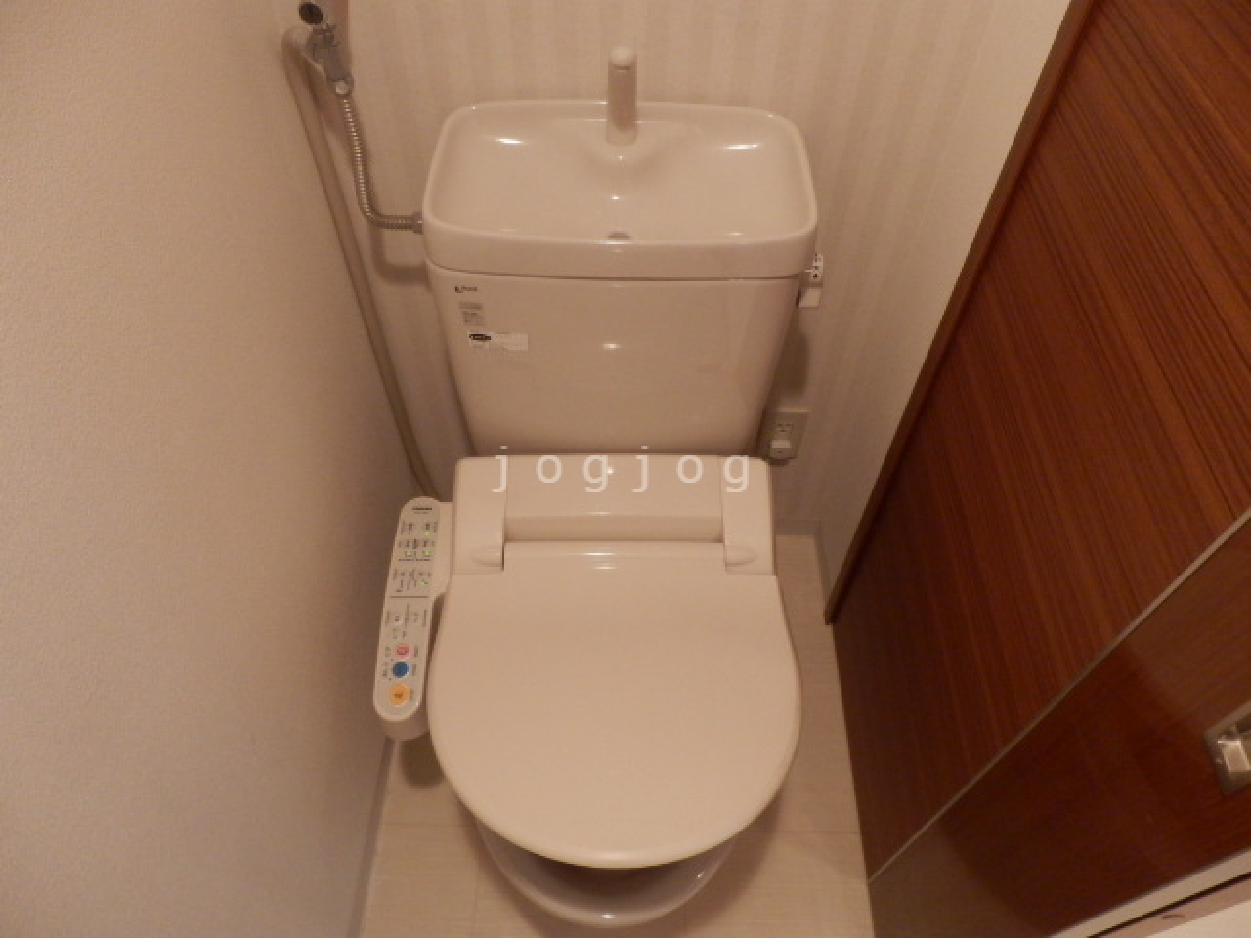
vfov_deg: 56.8
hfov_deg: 71.6
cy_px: 469
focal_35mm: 24
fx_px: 867
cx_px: 626
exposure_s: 1/30
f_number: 3
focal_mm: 4.2
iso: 400
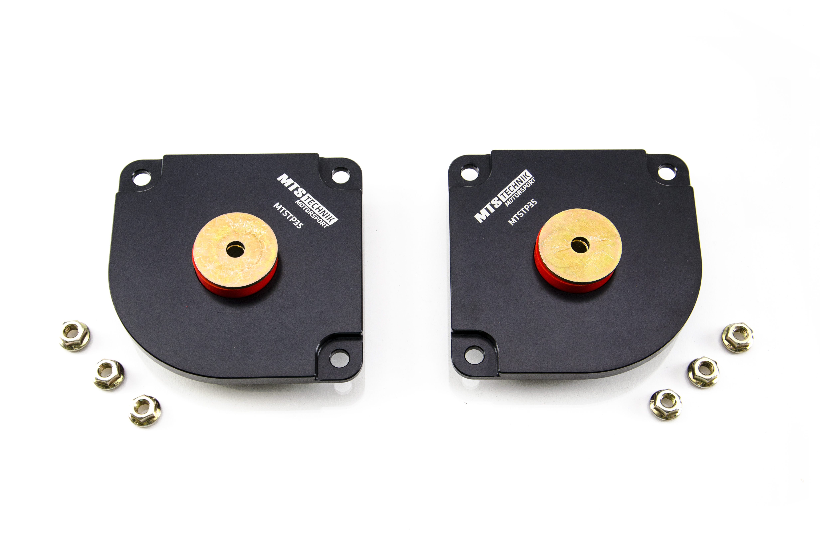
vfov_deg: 25.6
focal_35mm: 52
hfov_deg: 37.9
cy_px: 272
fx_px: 1193
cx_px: 410
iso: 110
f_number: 5.6
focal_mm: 35
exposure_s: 1/60
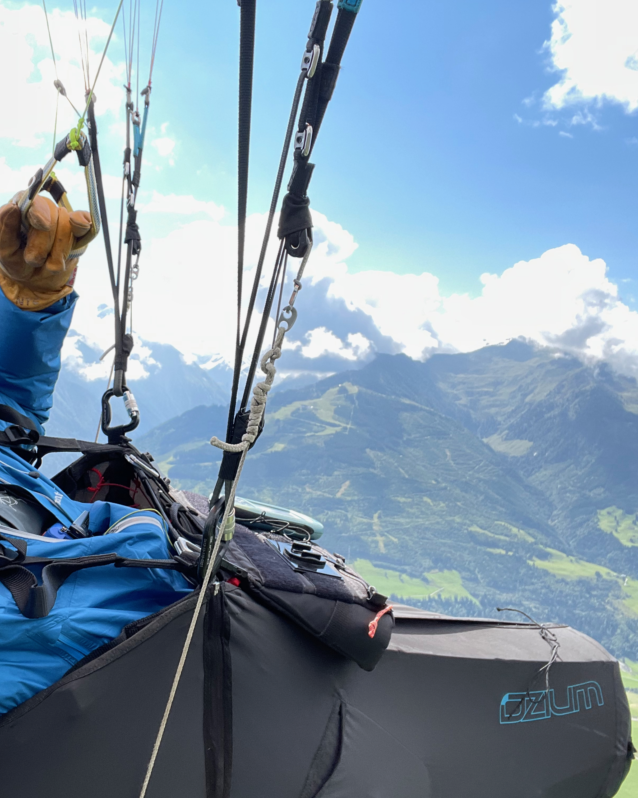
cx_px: 233
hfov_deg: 48.0
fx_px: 708
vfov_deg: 58.8
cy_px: 398
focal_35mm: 30
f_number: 2.2
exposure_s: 1/772
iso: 25
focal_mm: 2.71
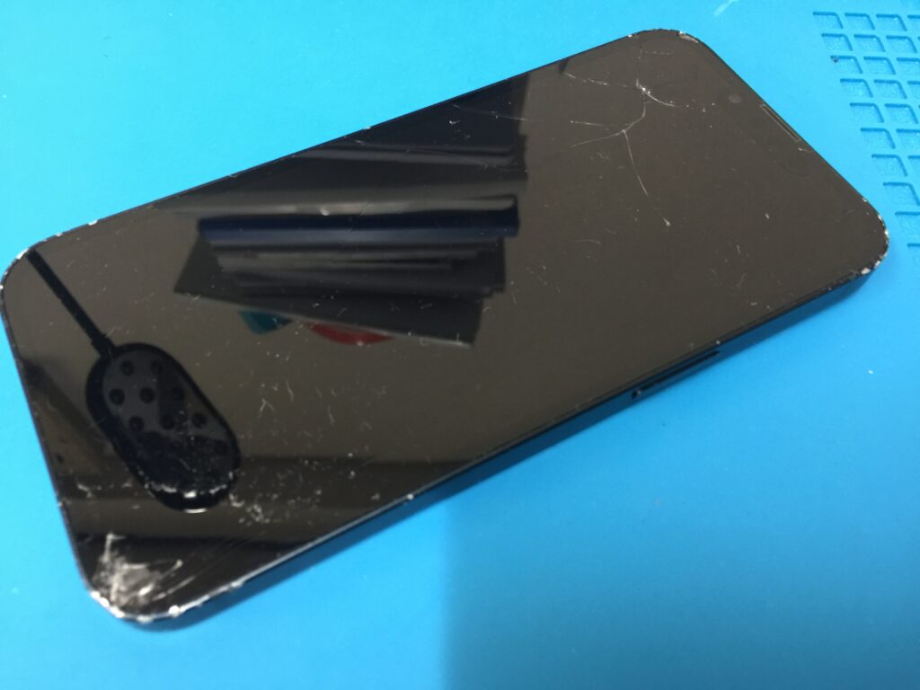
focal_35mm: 29
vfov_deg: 48.2
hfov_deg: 61.7
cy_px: 345
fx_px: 771
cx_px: 460
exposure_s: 1/15
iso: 100
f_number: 2.2
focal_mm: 4.15
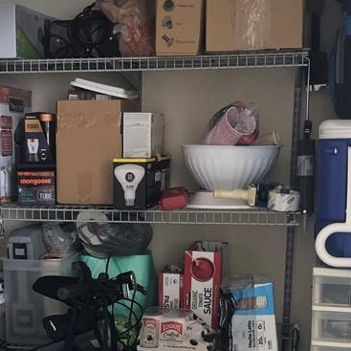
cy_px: 273
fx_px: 792
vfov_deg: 24.7
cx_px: 116
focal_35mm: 69
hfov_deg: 24.9
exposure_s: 1/40
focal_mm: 3.99
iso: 25
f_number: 1.8
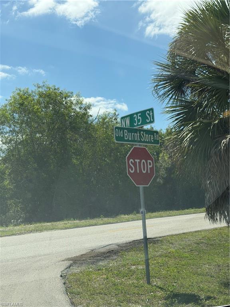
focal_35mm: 48
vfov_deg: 39.7
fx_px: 425
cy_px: 154
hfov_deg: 30.3
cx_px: 115
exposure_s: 1/4329
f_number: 1.78
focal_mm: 6.76
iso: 64
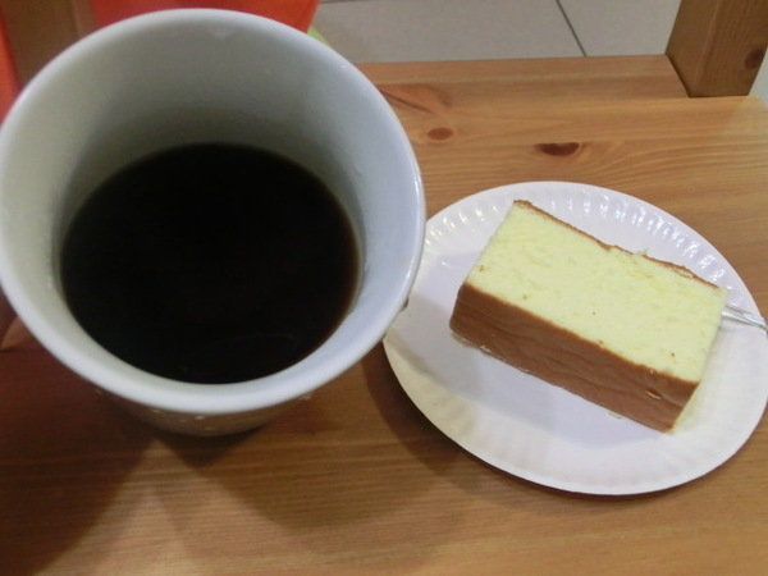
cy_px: 288
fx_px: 976
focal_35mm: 44
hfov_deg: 42.9
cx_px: 384
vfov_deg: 32.9
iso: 800
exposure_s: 1/40
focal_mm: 7.87
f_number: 4.2
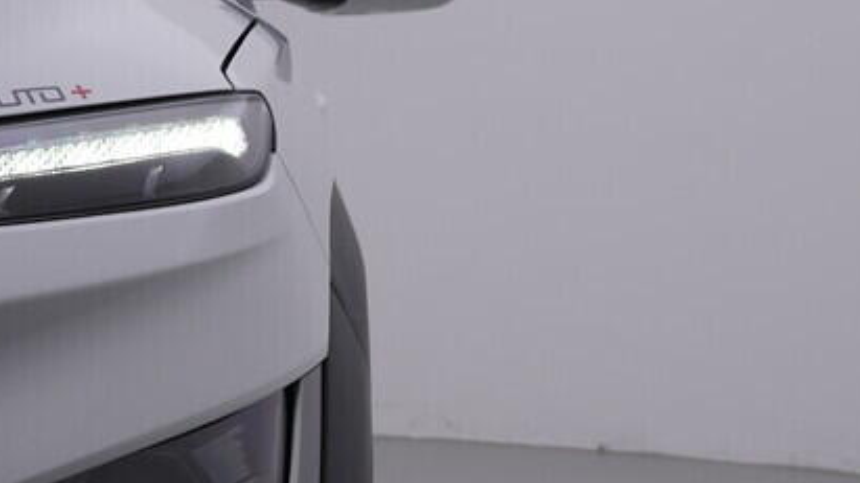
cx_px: 488
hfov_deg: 22.7
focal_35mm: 94
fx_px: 2143
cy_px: 478
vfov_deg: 12.7
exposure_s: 1/125
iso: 125
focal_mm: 24
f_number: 5.6
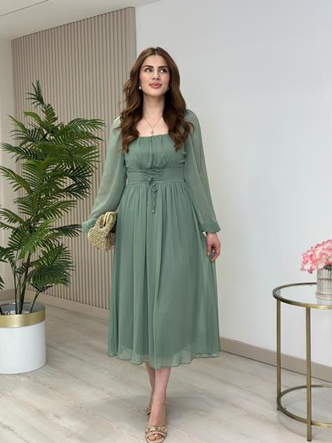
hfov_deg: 29.7
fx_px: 626
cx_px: 166
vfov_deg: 38.9
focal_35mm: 49
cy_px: 224
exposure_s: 1/248
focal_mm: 6.86
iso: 80
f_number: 1.78
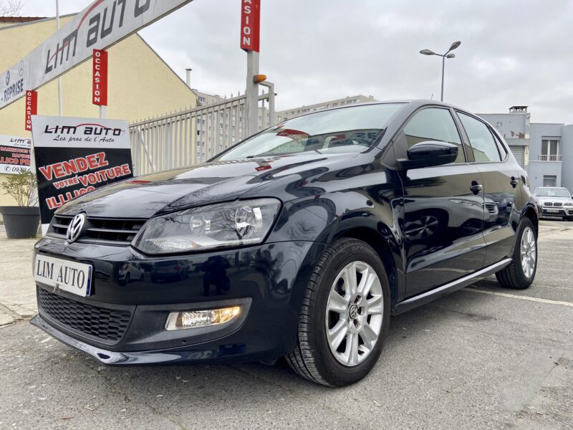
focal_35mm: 26
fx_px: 430
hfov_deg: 67.3
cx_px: 286
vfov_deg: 53.1
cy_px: 215
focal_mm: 4.25
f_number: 1.8
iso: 32
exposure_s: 1/174
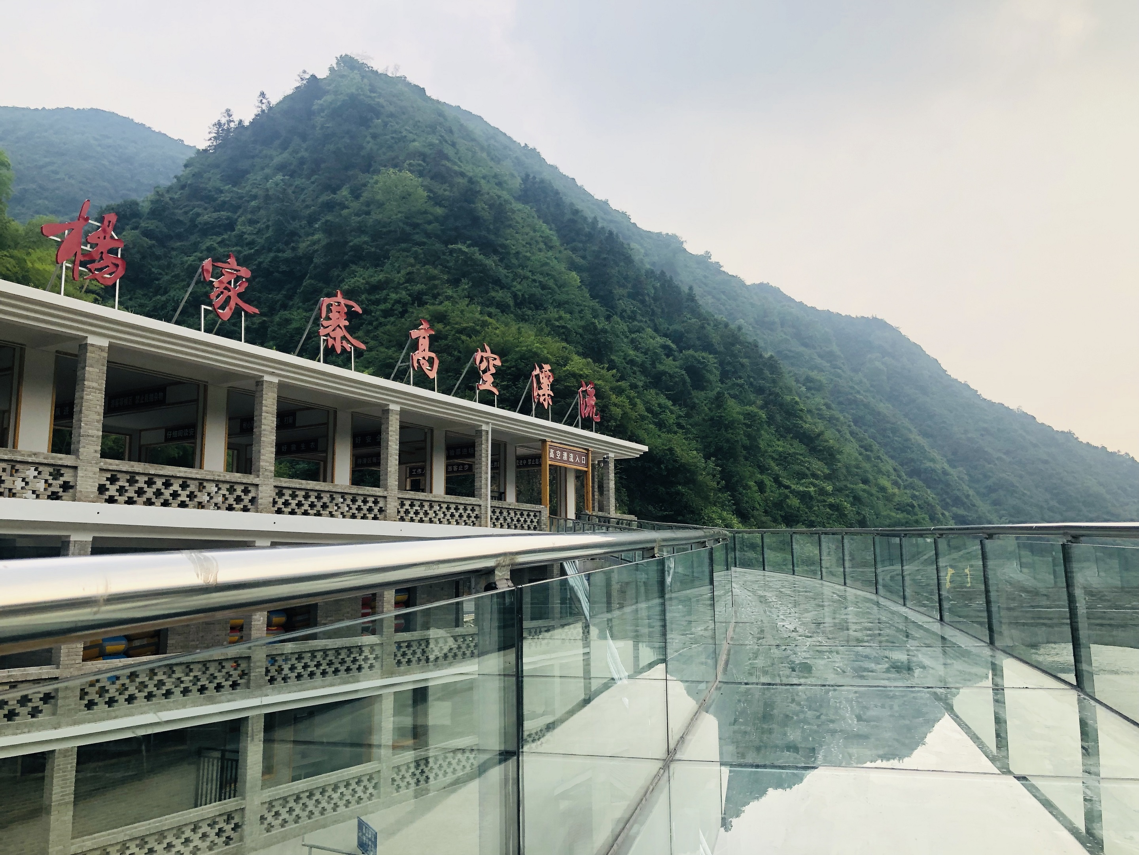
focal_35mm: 28
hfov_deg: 63.4
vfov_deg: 49.7
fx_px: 921
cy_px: 428
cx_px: 570
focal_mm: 3.99
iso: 20
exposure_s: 1/242
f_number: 1.8
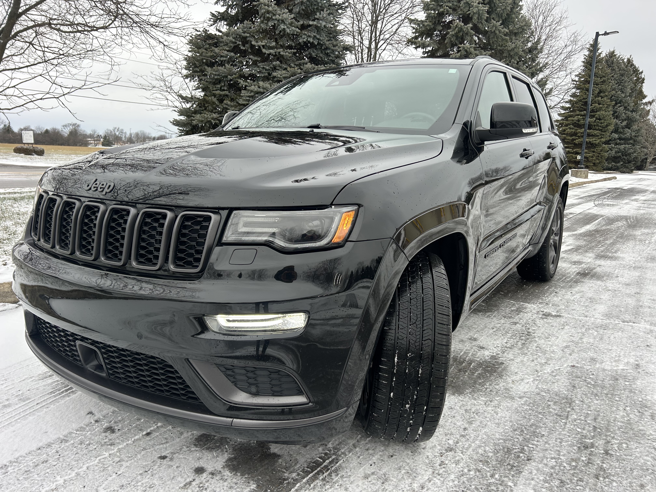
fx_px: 493
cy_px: 246
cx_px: 328
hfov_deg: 67.3
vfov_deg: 53.1
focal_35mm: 26
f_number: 1.5
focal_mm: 5.7
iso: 50
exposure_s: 1/197
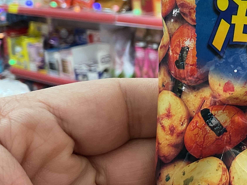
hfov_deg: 25.4
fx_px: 492
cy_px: 48
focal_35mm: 69
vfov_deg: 21.1
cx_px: 292
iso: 64
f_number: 1.8
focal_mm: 3
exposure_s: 1/60
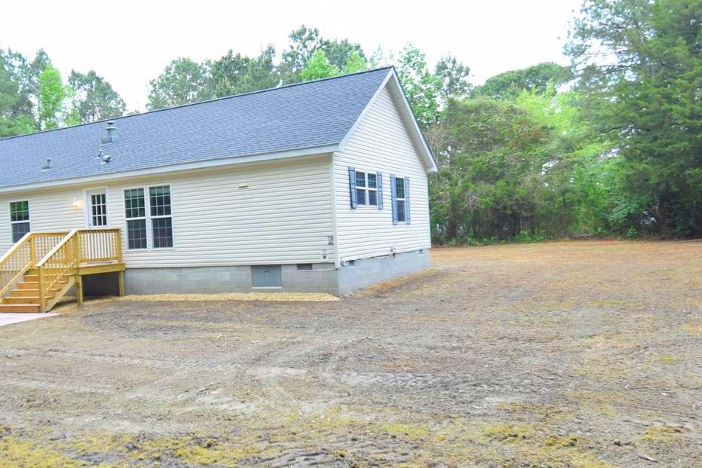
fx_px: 644
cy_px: 238
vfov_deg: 40.0
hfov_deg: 54.7
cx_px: 181
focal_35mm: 33
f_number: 6.3
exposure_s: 1/160
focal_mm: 10
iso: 200
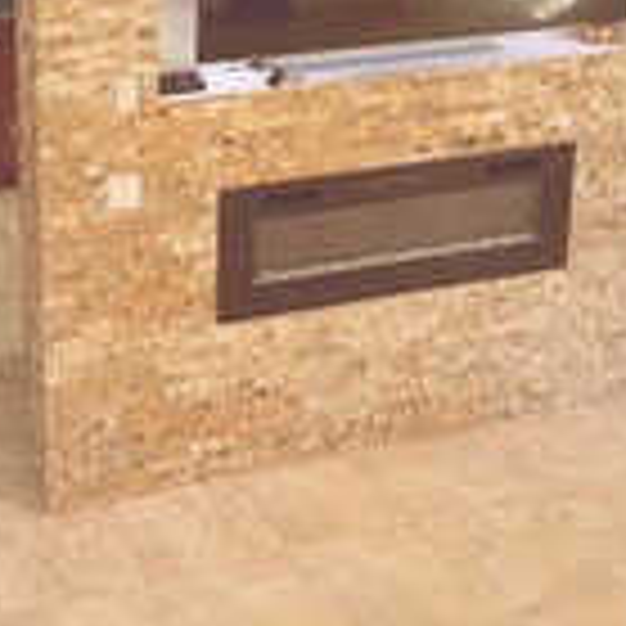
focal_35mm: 65
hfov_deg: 26.2
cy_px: -54
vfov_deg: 24.8
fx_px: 1330
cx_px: 169
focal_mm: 6.76
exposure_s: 1/234
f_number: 1.78
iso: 100
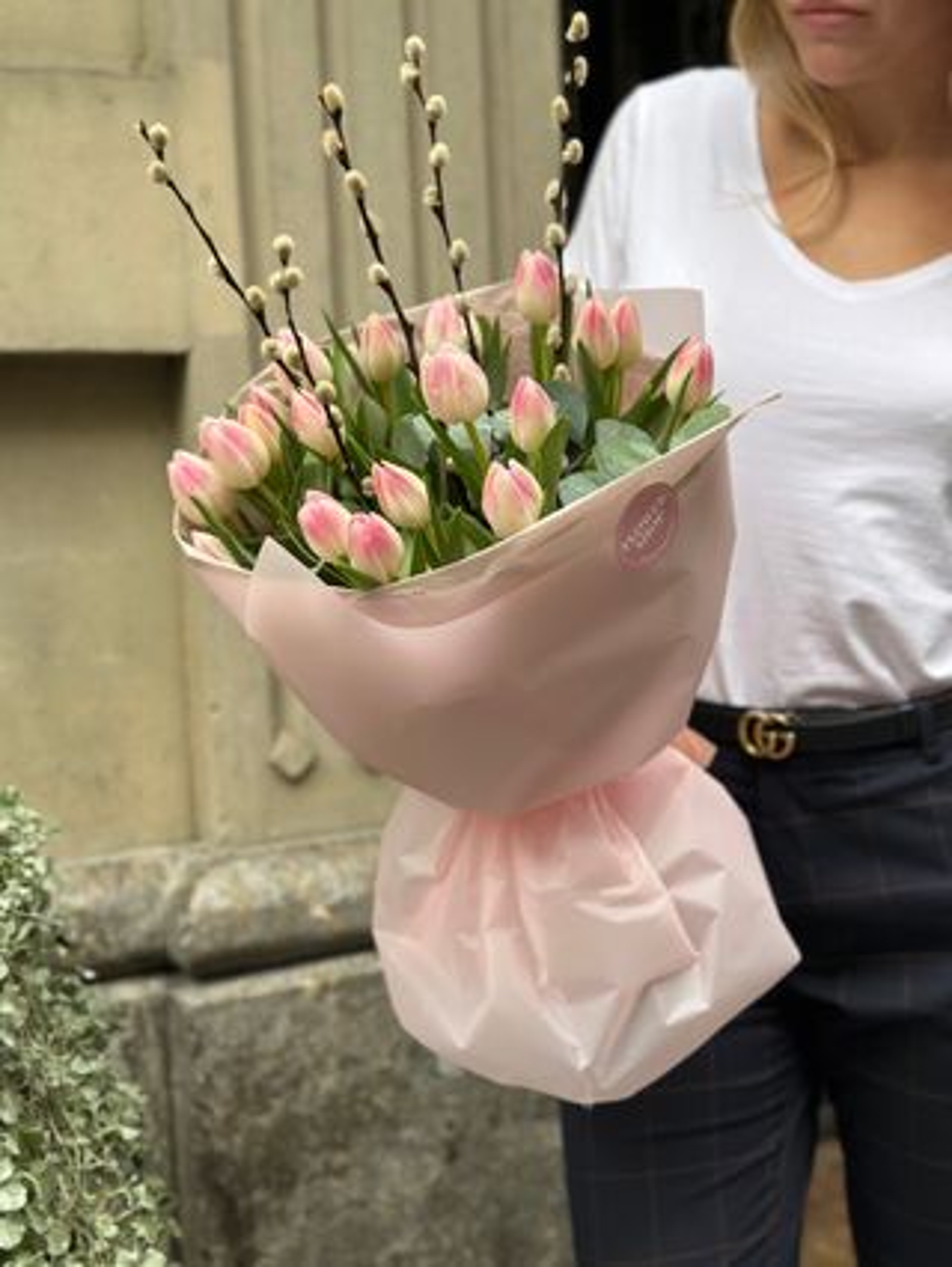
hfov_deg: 30.3
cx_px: 476
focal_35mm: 48
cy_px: 634
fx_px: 1758
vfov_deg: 39.6
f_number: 1.78
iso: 80
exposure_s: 1/823
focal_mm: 6.86
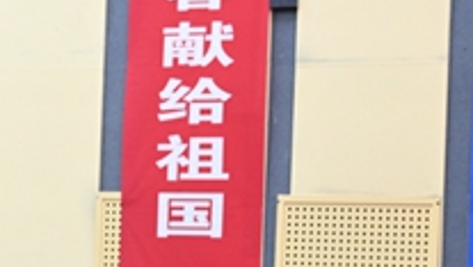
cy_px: 393
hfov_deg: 11.8
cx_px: -69
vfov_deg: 6.7
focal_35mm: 179
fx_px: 2248
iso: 2000
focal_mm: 59
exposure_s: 1/100
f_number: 5.6
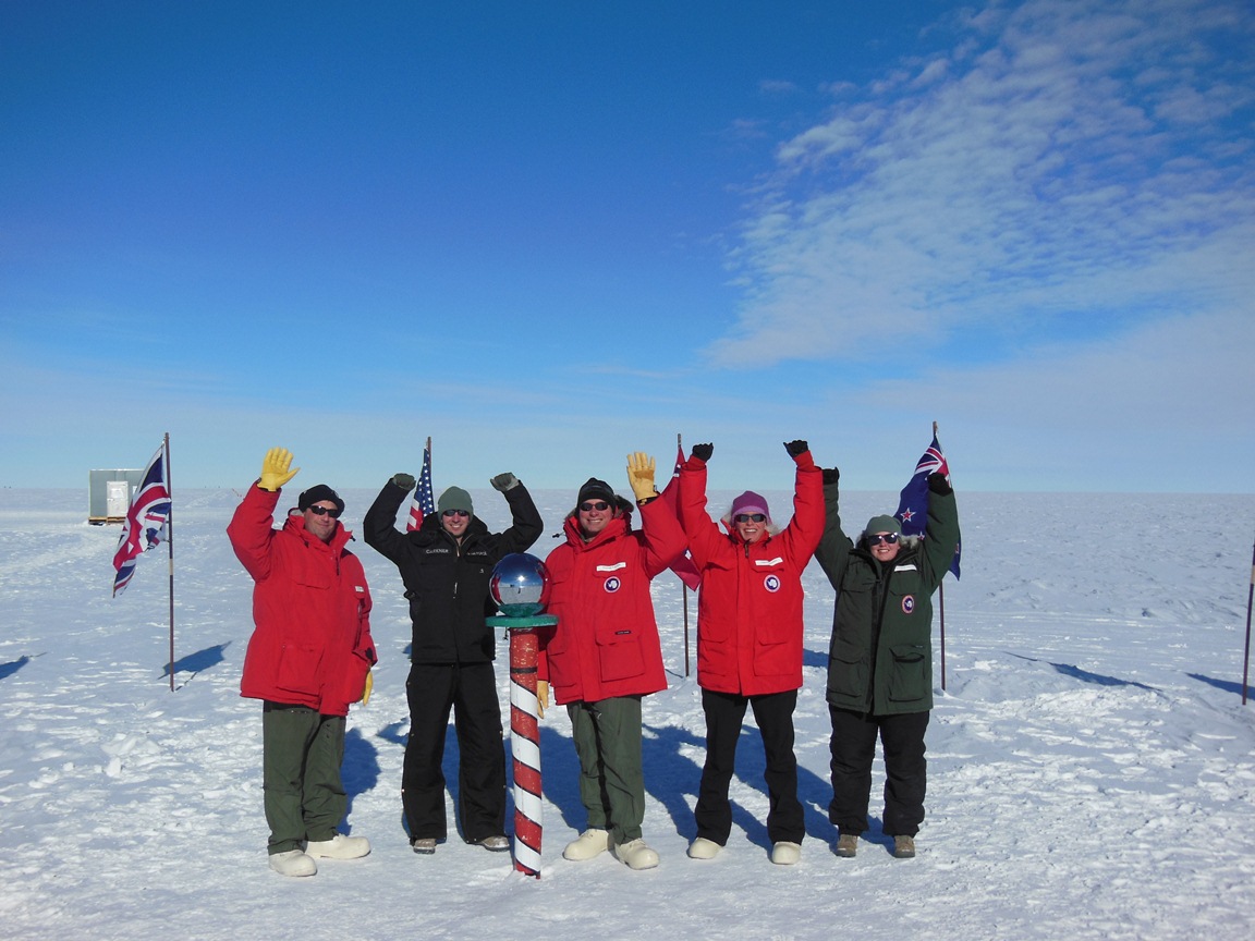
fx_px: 1631
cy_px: 470
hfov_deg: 42.1
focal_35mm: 45
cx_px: 628
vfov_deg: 32.2
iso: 125
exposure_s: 1/640
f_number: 8.8
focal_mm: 8
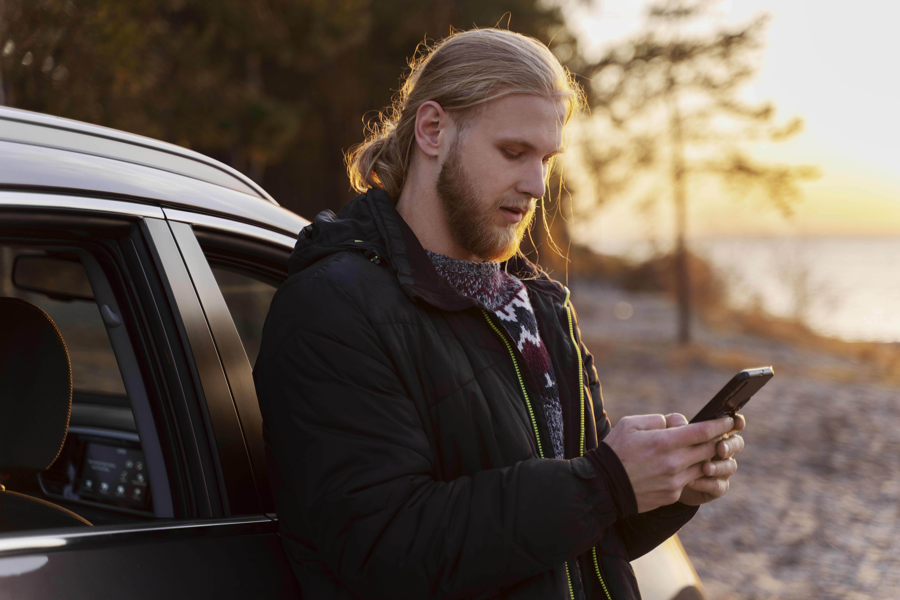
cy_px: 300
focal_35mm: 71
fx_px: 1775
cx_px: 450
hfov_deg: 28.4
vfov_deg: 19.2
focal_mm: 71
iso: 250
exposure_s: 1/500
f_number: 2.8
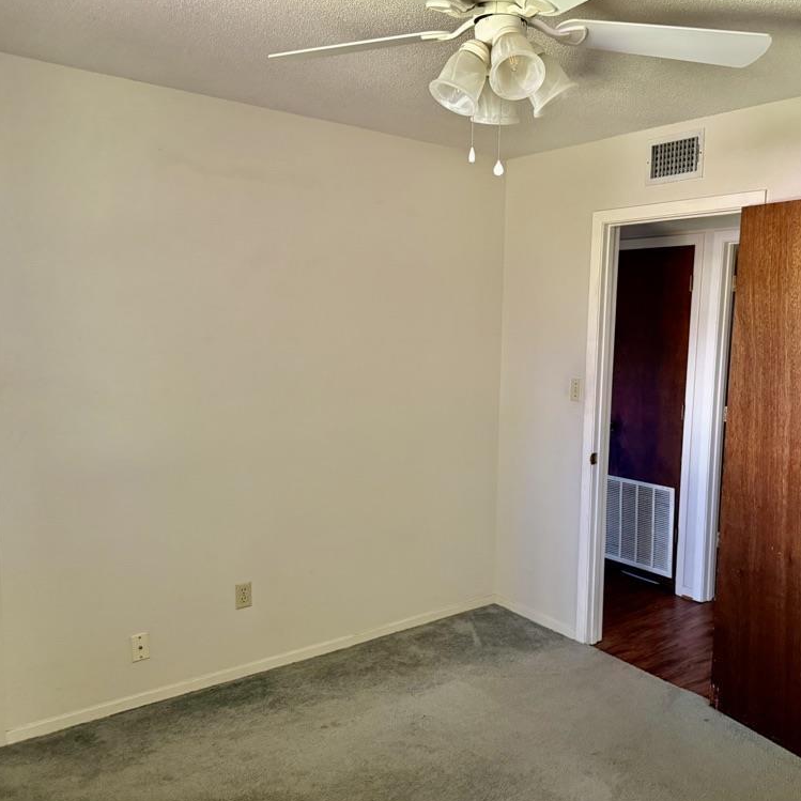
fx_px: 759
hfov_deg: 54.9
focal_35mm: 29
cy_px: 405
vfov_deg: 55.6
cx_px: 509
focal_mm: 6.76
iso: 500
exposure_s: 1/60
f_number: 1.78
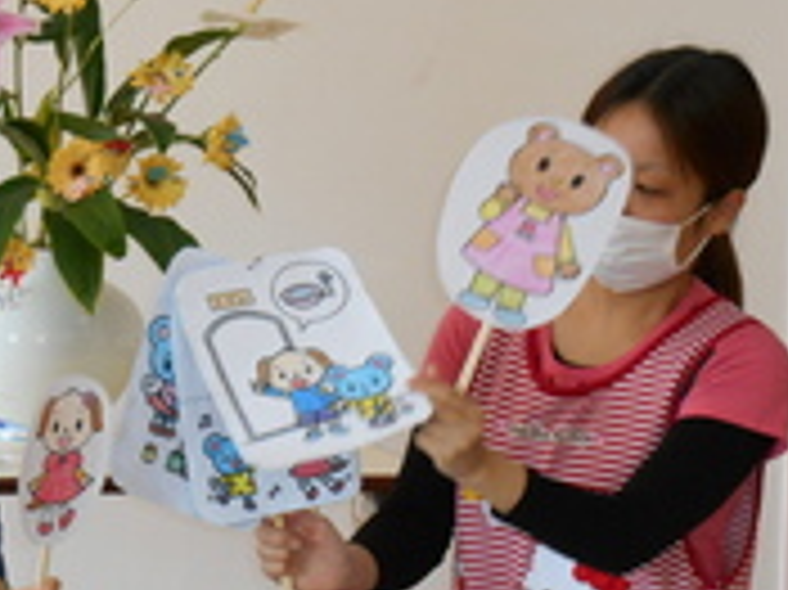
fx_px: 4186
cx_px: 117
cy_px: 329
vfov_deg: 8.1
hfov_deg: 10.7
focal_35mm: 184
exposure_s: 1/60
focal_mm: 16.4
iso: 320
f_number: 4.9
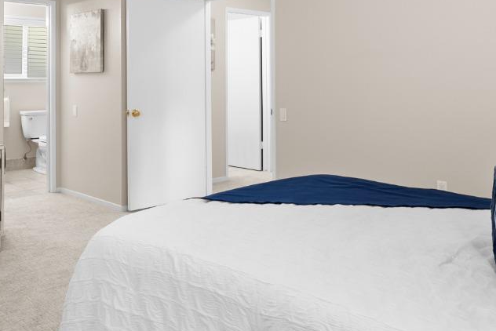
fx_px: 524
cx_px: 206
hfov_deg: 50.4
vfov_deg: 34.1
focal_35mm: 38
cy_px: 68
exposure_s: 1/15
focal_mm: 16
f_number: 8
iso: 400
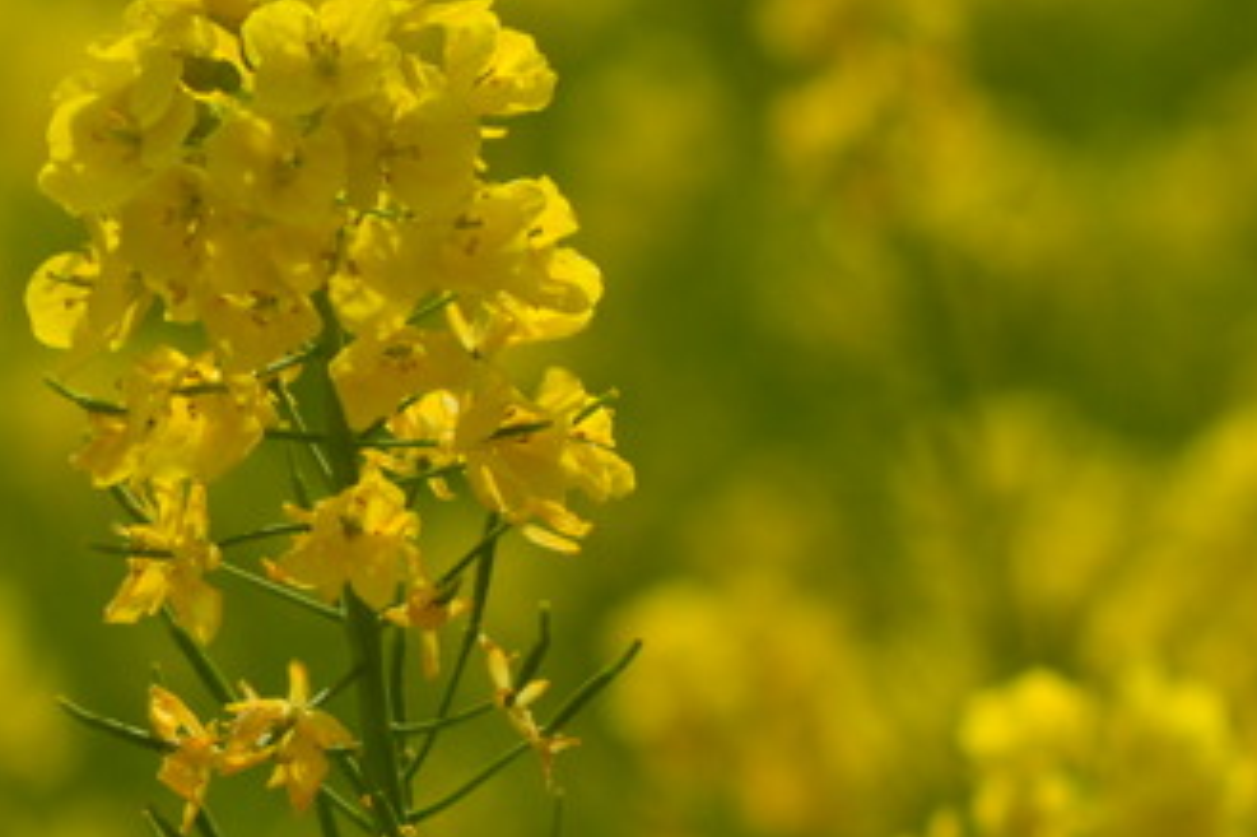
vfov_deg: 2.2
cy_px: 241
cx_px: 275
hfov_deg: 3.3
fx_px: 21970
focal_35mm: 630
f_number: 8
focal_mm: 135
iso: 100
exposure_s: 1/500
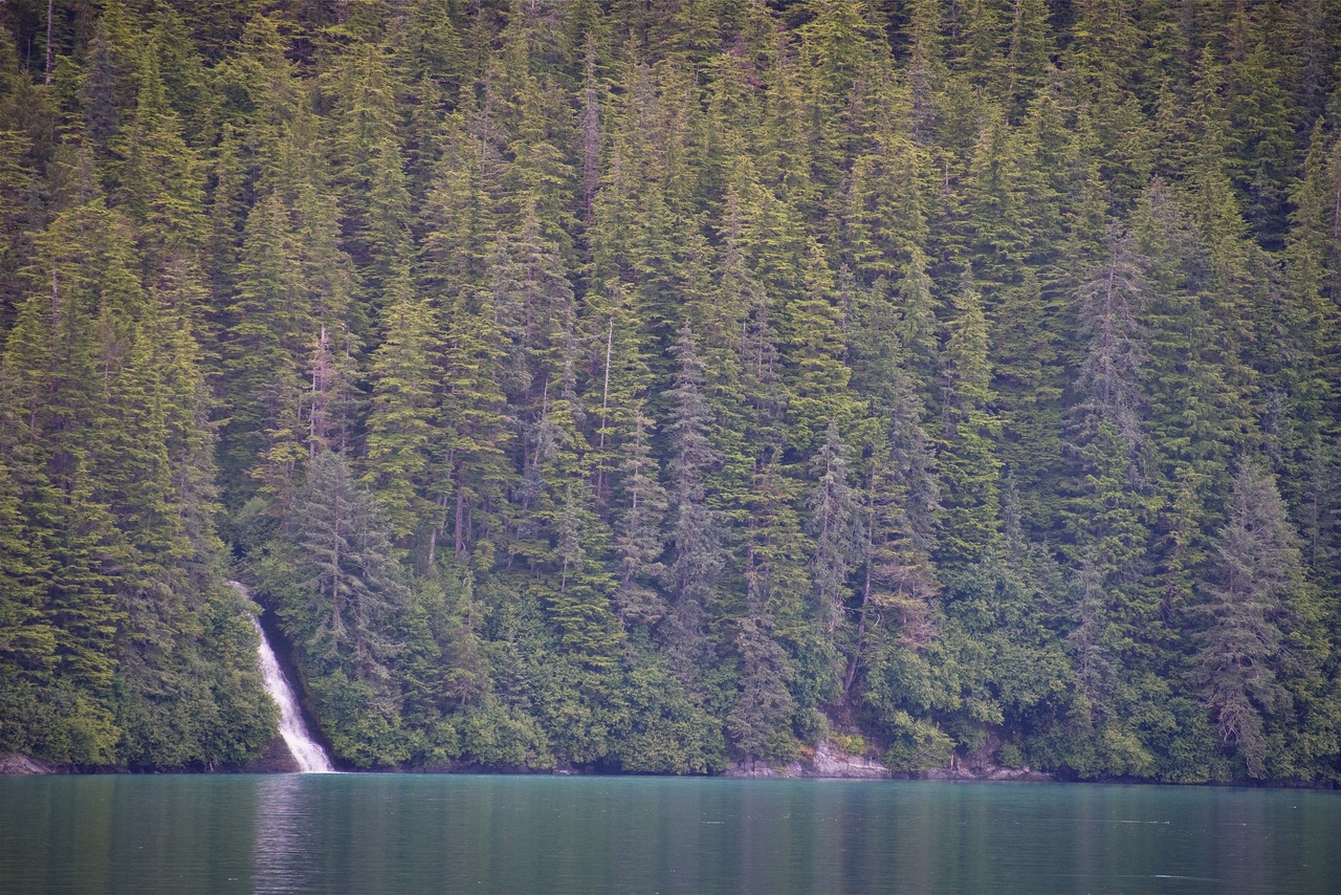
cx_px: 670
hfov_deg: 6.9
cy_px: 448
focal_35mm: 300
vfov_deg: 4.6
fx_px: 11177
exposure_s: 1/640
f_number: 5.6
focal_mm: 300
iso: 1600
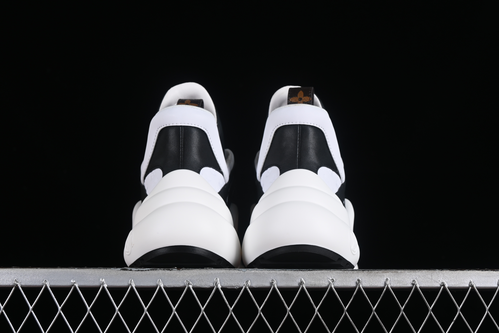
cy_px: 166
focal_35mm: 75
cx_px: 250
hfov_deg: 27.0
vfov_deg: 18.2
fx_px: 1040
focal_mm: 50
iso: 160
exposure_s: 1/60
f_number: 8
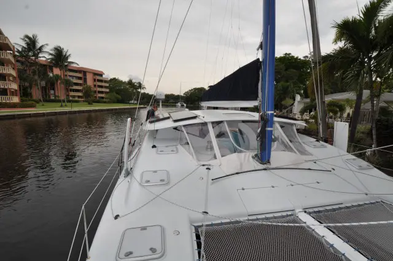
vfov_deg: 77.2
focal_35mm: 15
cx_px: 196
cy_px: 130
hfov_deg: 100.5
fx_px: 164
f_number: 11
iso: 200
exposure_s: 1/200
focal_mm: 10
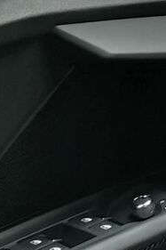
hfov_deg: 5.8
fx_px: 1281
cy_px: 128
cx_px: 750
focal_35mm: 185
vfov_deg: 11.1
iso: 50
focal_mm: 4.66
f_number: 1.4
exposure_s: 1/157
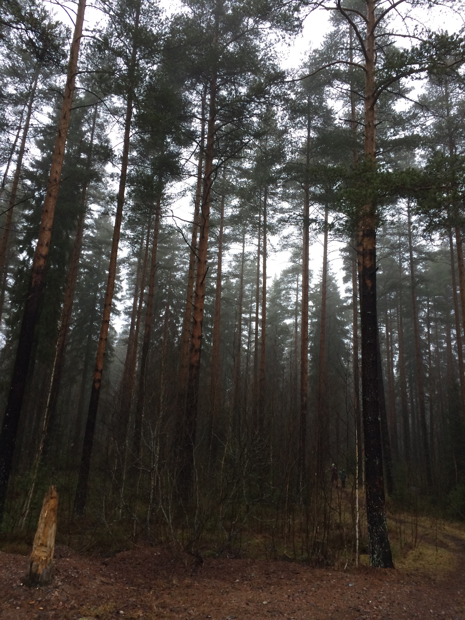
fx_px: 537
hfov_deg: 46.8
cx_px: 232
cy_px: 310
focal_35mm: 30
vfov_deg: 60.0
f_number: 2.2
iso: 80
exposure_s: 1/30
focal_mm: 4.12
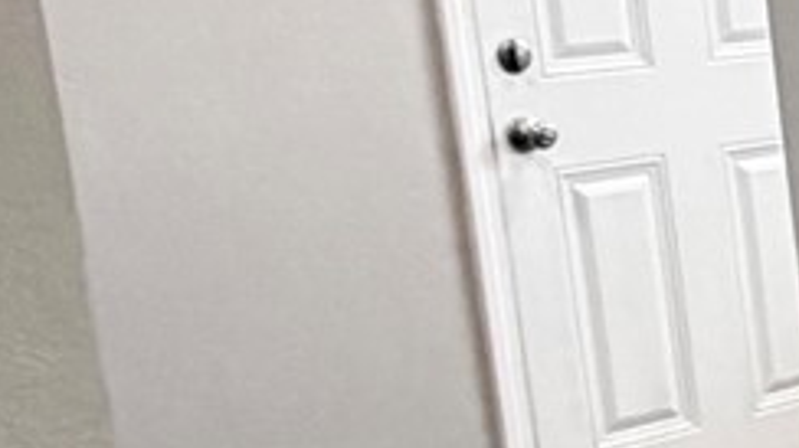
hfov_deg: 11.7
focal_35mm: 120
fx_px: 2541
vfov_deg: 10.1
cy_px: 379
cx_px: 2263
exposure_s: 1/60
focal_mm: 2.22
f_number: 2.2
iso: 250
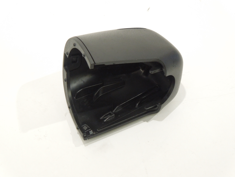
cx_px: 118
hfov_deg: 16.6
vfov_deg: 12.5
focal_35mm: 119
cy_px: 88
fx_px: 808
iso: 500
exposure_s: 1/25
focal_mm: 21.5
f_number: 4.8
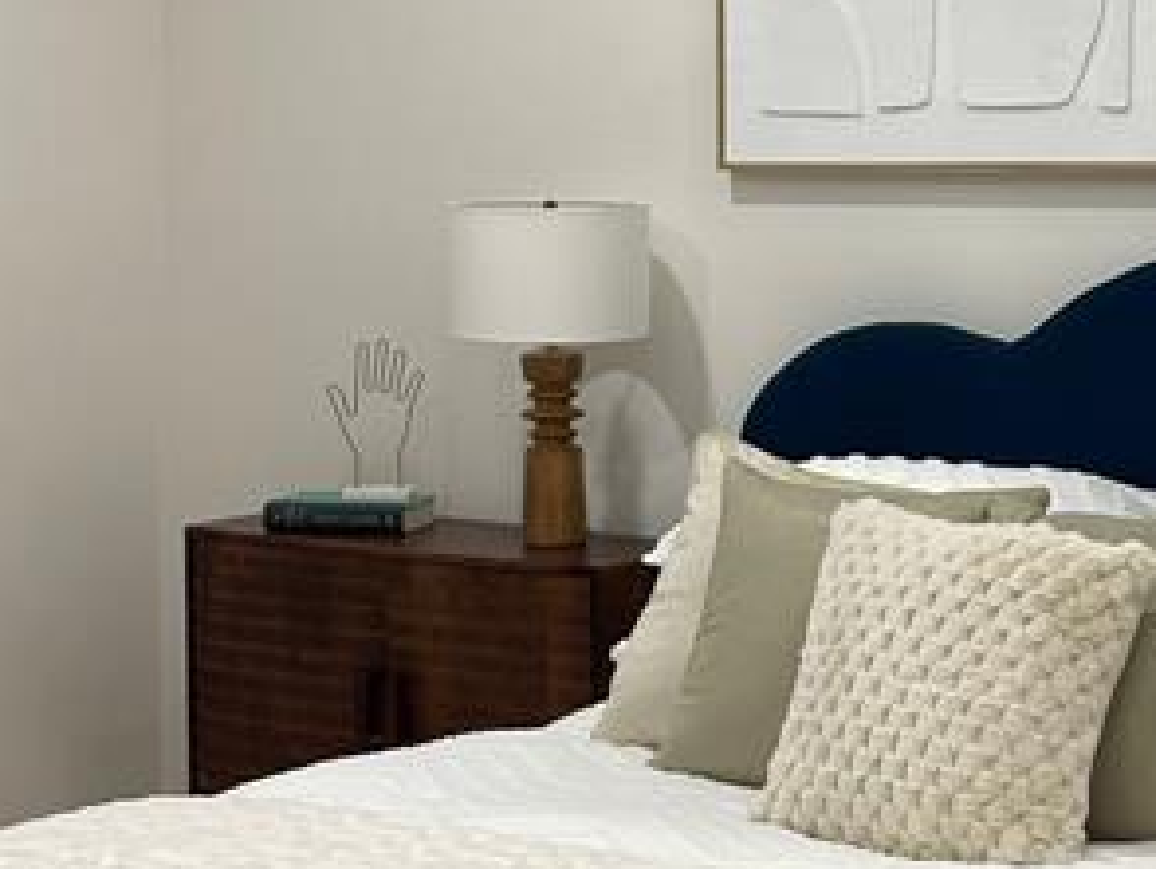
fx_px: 2908
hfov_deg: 22.3
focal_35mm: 87
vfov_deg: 17.0
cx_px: 841
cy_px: 326
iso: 80
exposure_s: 1/60
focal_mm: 5.1
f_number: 1.6
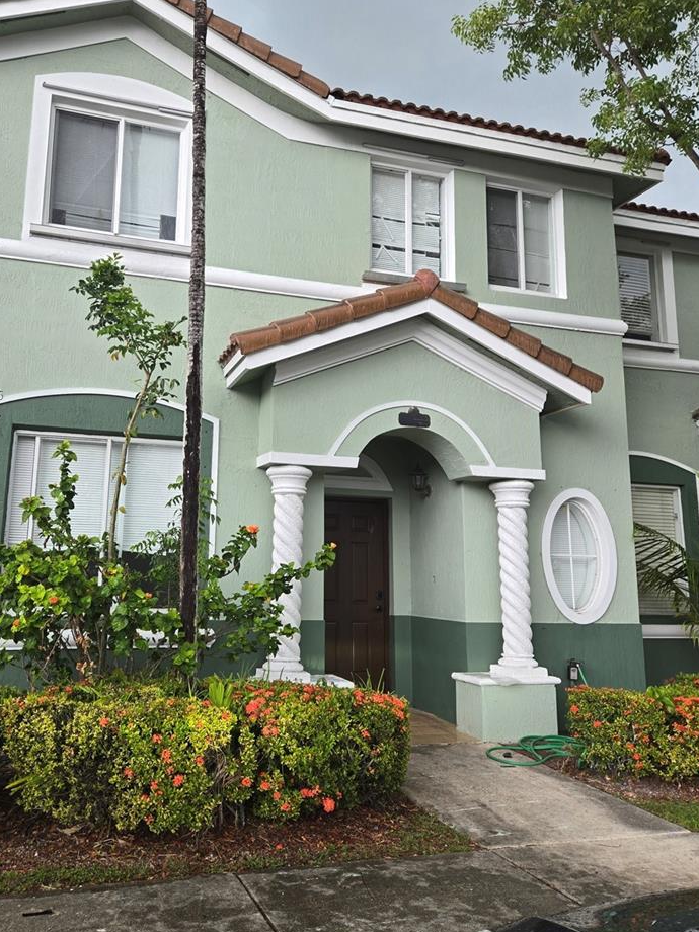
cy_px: 395
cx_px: 273
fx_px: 808
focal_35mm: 30
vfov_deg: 59.7
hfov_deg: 46.5
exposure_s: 1/180
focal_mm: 5.4
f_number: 1.8
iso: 25
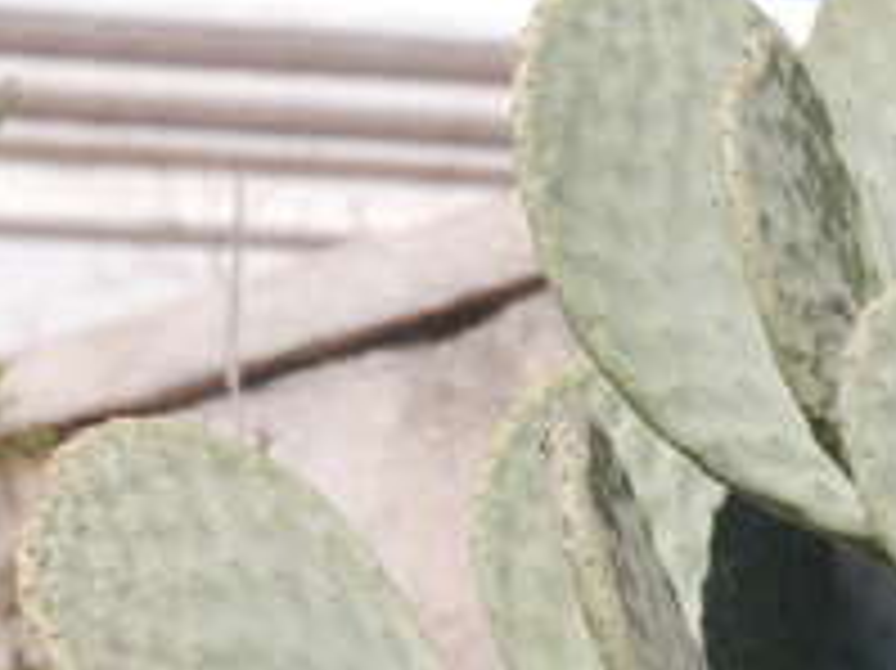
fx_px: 8250
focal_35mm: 319
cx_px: 635
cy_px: -351
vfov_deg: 4.6
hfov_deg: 6.2
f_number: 9
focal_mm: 55
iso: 100
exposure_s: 1/320
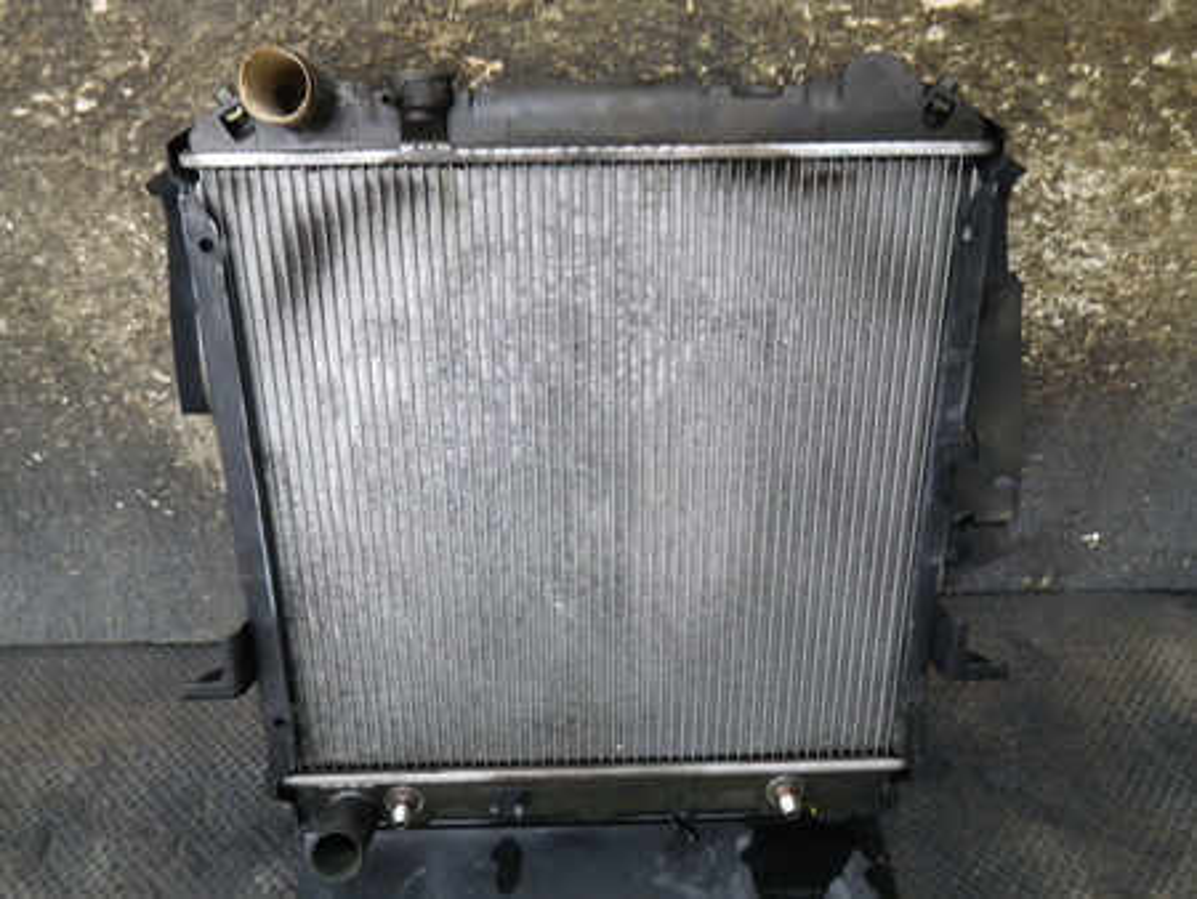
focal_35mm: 28
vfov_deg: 49.8
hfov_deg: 63.4
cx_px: 598
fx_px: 969
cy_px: 450
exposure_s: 1/50
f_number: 3.5
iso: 125
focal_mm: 5
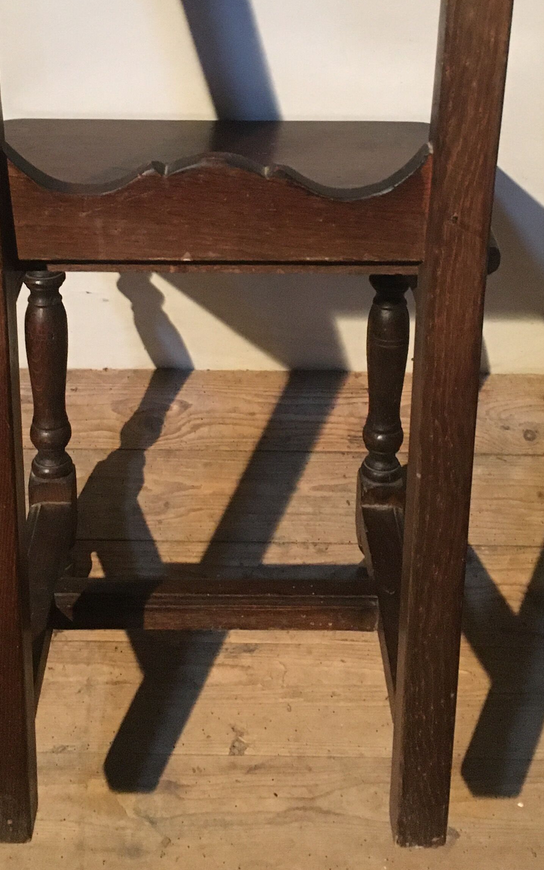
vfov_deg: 36.3
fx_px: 1281
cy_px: 176
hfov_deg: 23.9
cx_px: 221
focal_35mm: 54
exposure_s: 1/17
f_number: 2.2
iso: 250
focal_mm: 4.15
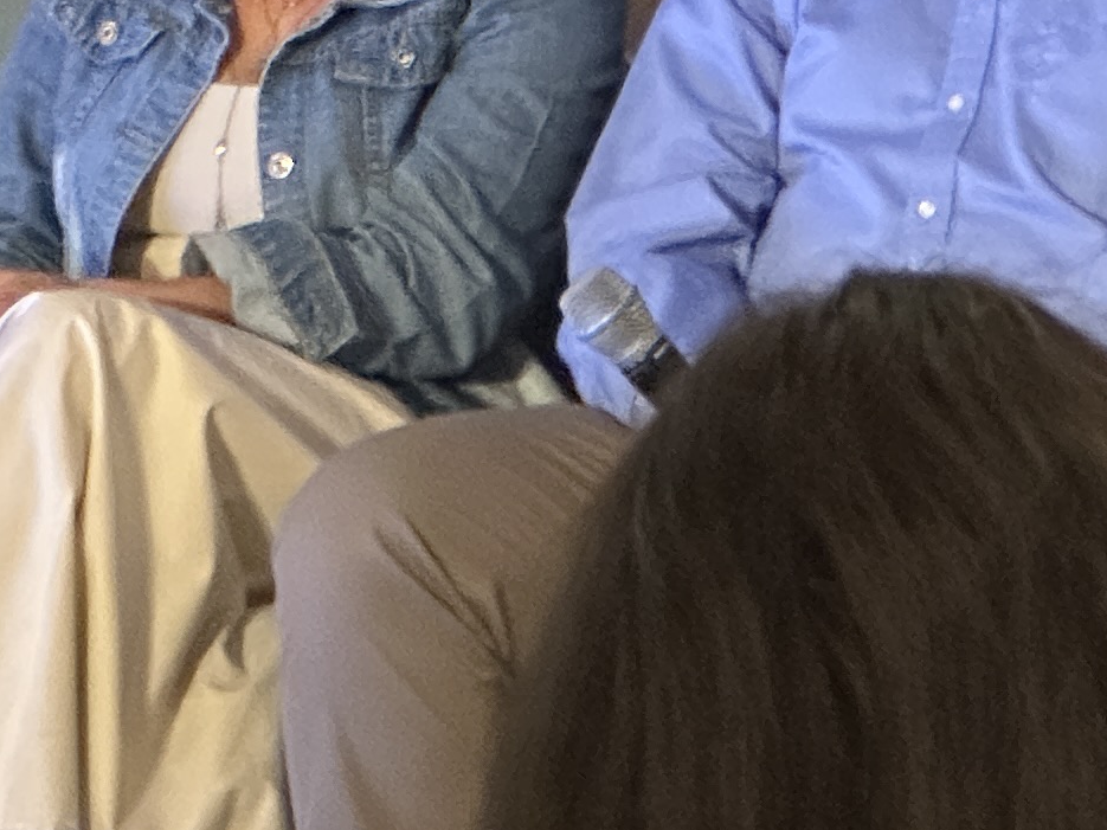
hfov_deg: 6.0
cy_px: -205
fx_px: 10616
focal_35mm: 332
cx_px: 150
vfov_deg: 4.5
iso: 1250
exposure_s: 1/36
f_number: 2.8
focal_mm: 9
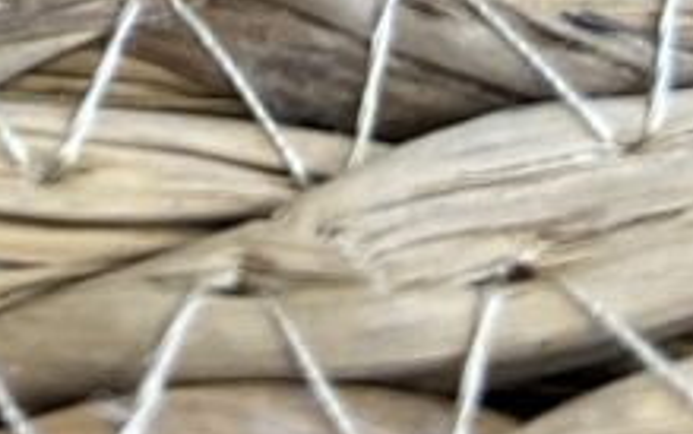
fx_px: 3249
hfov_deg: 11.9
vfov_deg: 6.6
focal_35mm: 172
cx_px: -169
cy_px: -1093
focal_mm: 5.7
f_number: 1.5
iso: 100
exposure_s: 1/50
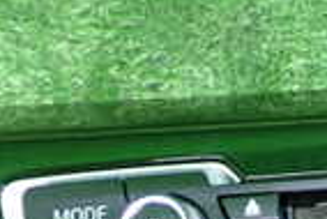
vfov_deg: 8.2
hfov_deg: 11.6
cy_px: 237
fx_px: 1518
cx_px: 541
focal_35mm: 167
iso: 640
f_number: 2.7
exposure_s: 1/40
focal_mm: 6.83
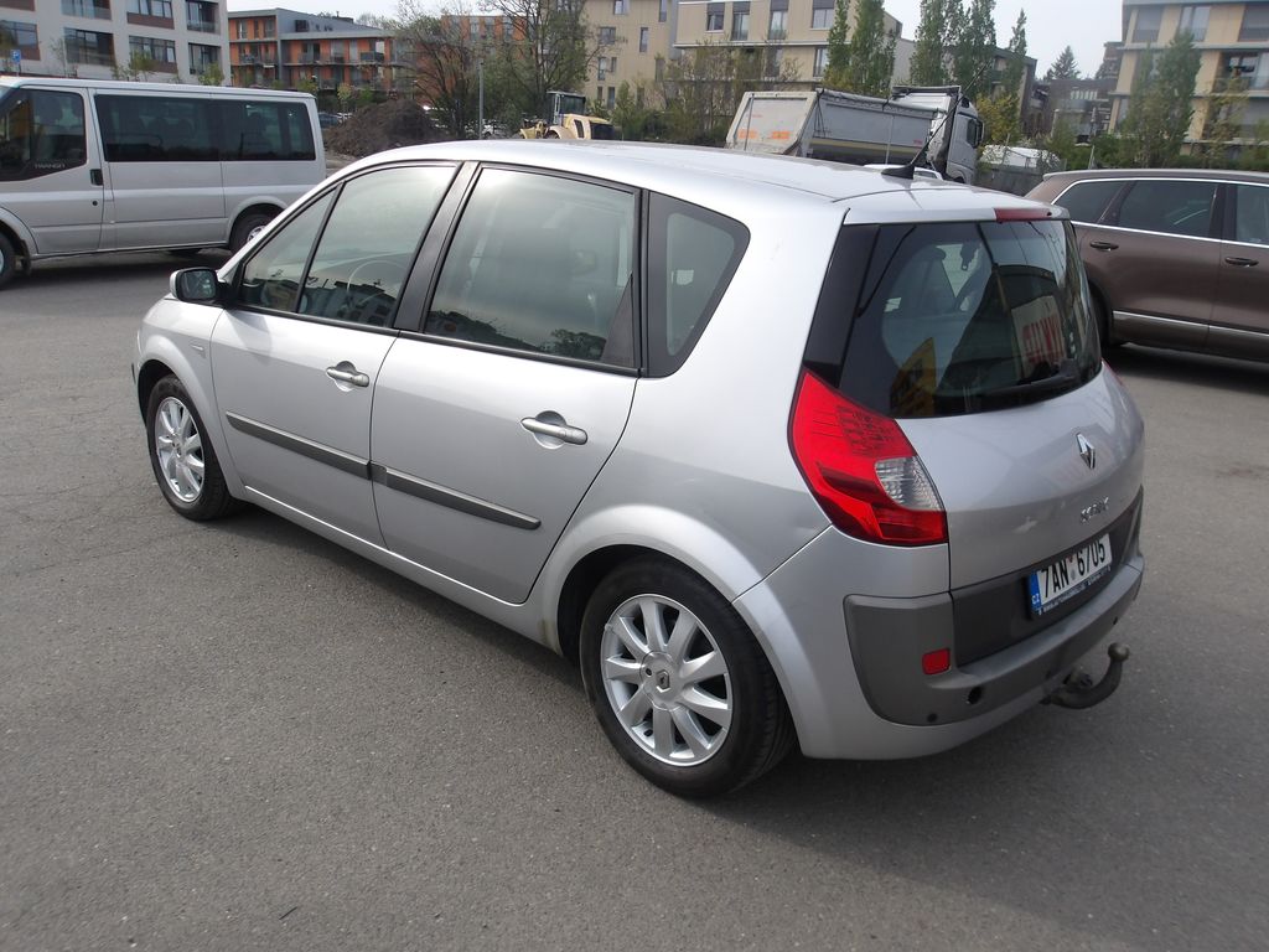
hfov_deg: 65.3
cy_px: 476
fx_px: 990
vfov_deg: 51.4
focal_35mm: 27
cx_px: 634
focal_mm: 4.9
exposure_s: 1/842
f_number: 3
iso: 100
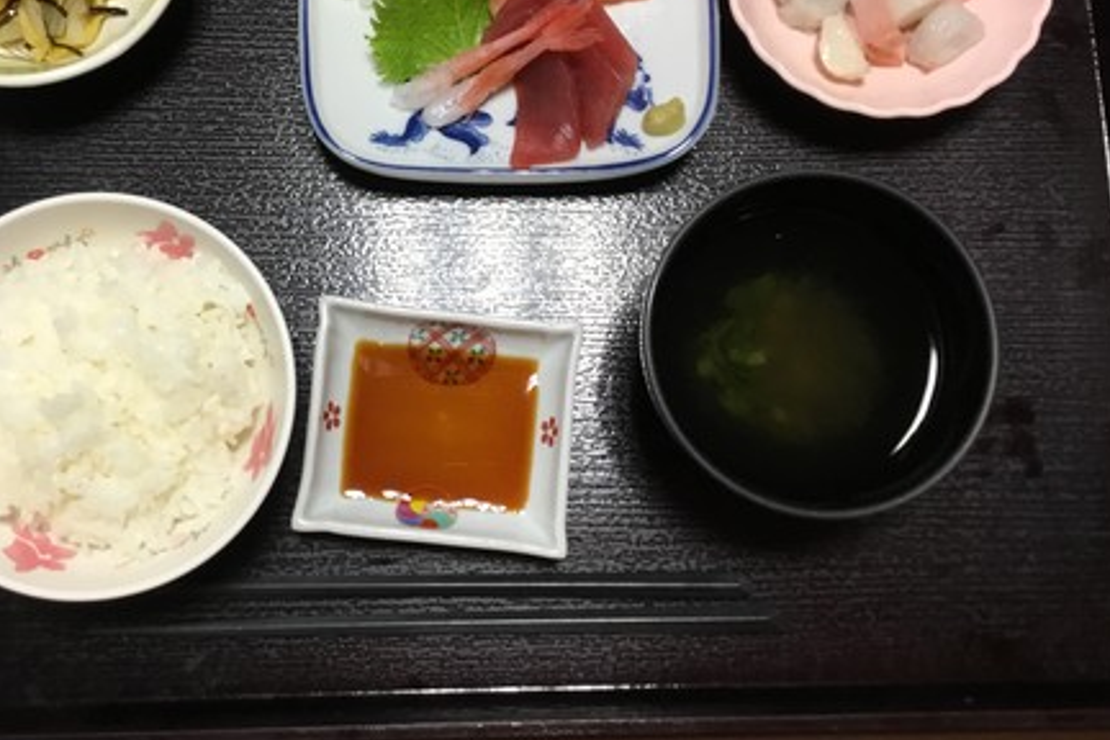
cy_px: 242
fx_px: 1264
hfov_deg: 47.2
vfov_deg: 32.3
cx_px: 454
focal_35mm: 41
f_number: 2.4
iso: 80
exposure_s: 1/30
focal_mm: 3.3
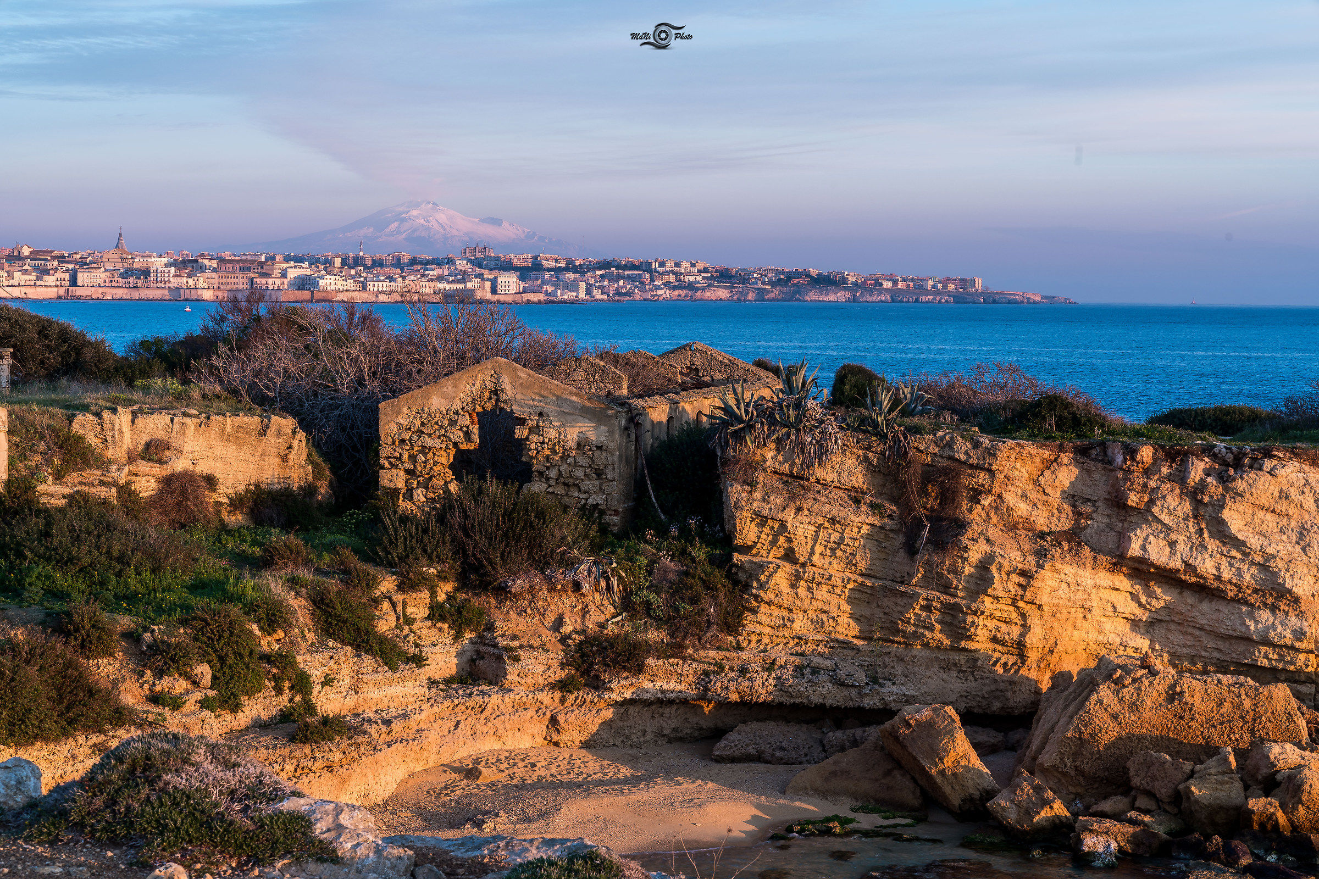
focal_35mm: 70
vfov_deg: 19.5
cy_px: 440
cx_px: 660
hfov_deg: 28.8
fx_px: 2565
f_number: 13
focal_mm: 70
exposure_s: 1/13
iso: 100
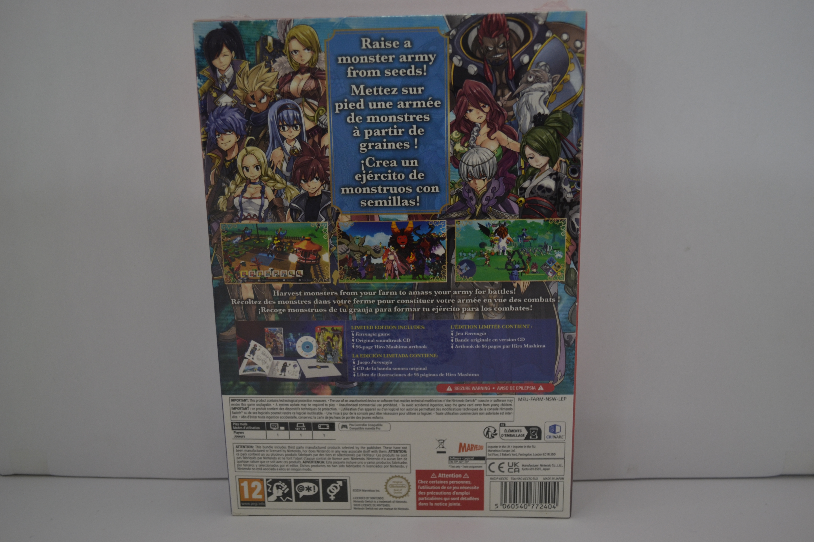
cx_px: 407
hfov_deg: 57.2
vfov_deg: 40.0
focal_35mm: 33
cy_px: 271
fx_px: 746
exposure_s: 1/25
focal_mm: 22
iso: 400
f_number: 3.8
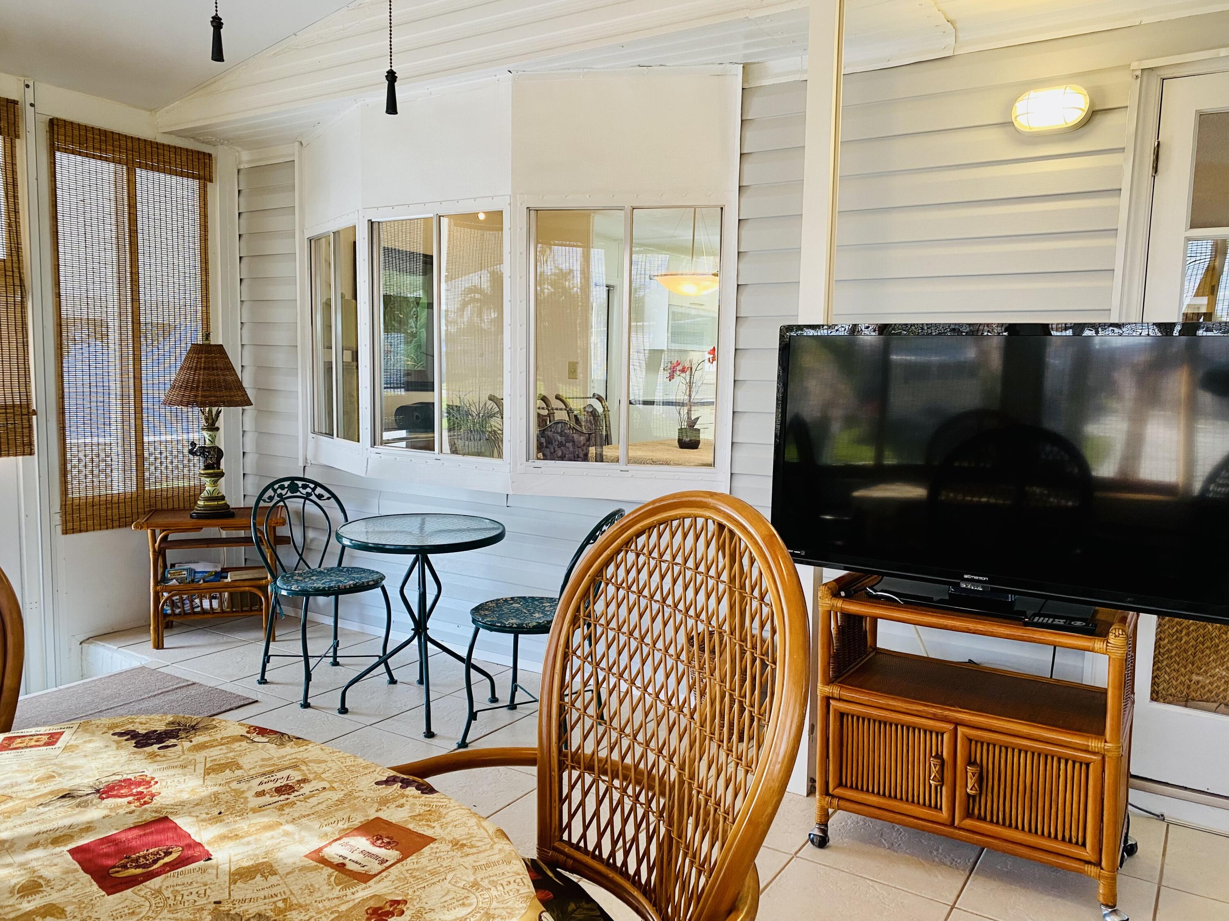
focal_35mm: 26
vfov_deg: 53.1
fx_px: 923
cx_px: 614
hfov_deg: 67.3
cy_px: 460
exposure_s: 1/60
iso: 100
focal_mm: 4.25
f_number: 1.8
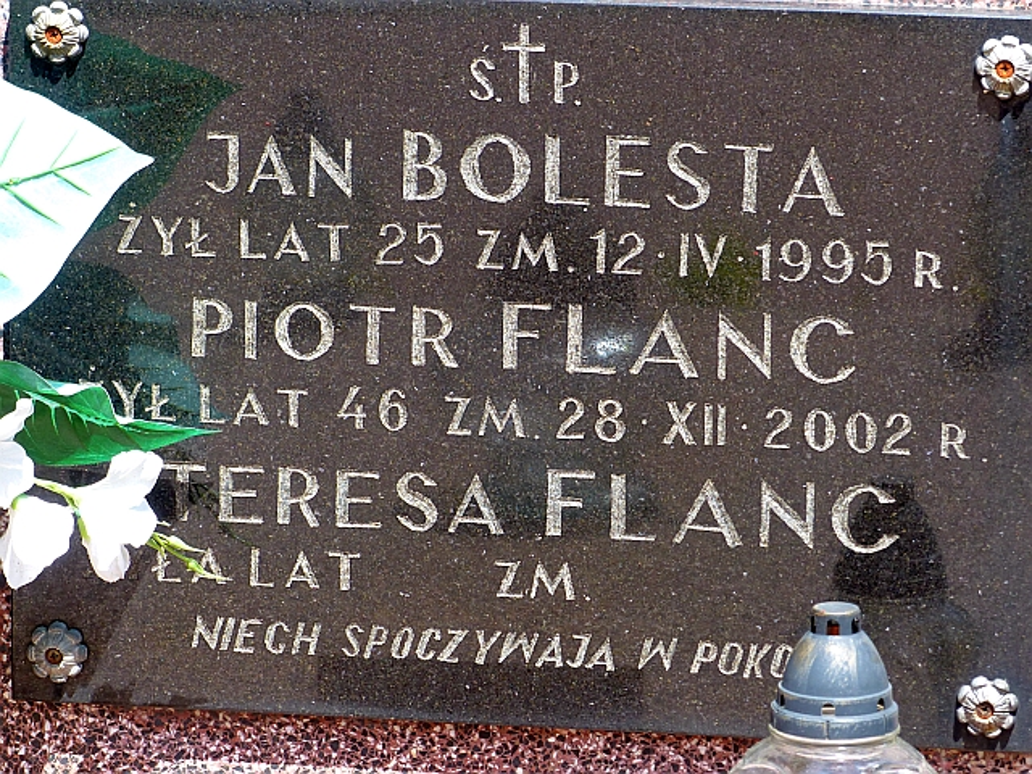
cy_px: 387
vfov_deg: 6.7
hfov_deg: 9.0
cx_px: 516
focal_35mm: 221
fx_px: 6589
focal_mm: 39.8
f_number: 4
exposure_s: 1/250
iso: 100
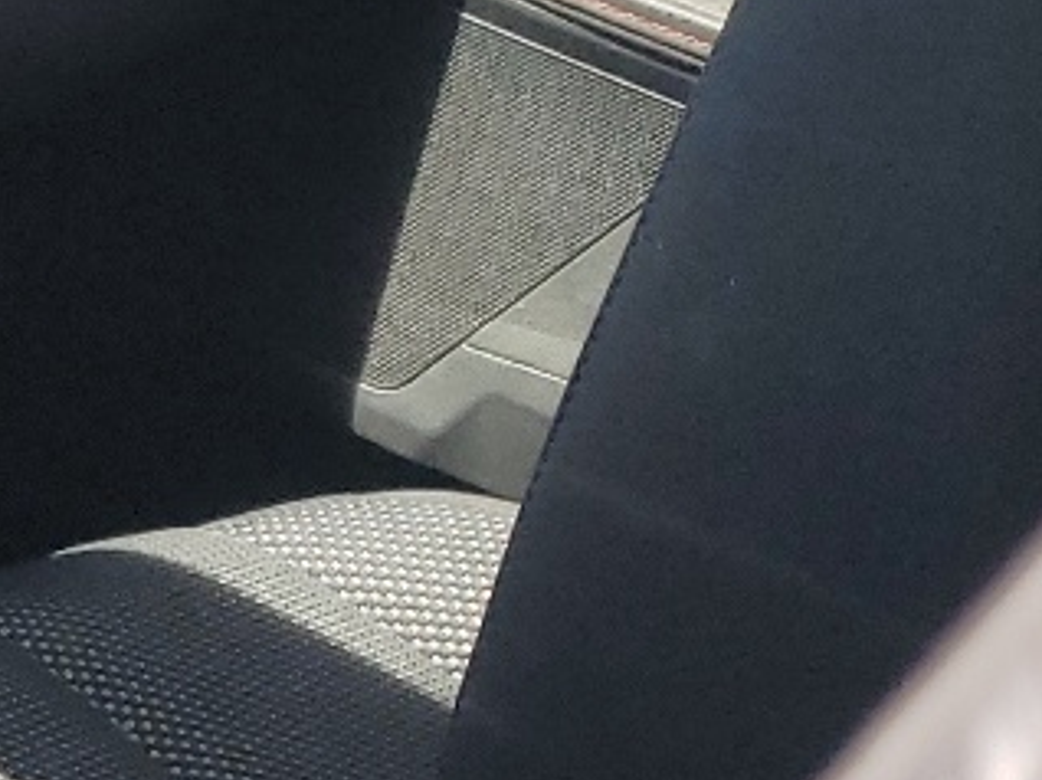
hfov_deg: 12.3
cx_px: -1366
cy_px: 875
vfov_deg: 11.1
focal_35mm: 131
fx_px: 3940
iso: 50
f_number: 1.5
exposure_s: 1/833
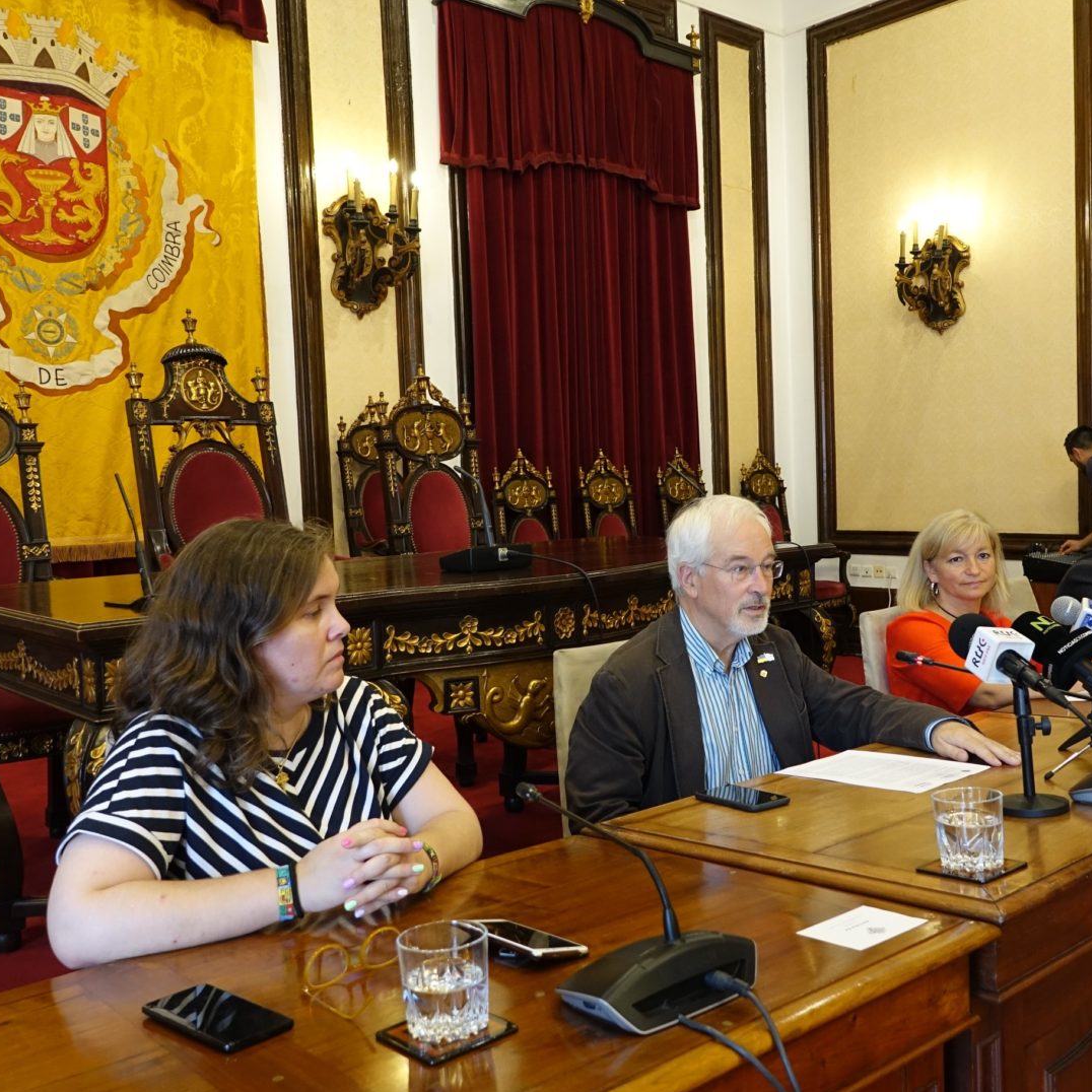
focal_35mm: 32
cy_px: 547
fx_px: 1142
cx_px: 587
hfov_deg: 51.1
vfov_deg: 51.1
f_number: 2.5
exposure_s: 1/100
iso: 640
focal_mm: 9.3
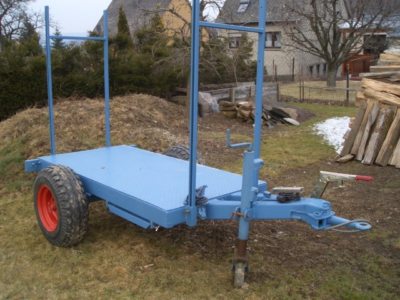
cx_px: 200
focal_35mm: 36
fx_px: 416
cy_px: 150
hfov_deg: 51.4
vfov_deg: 39.7
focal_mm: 4.8
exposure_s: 1/80
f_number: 4
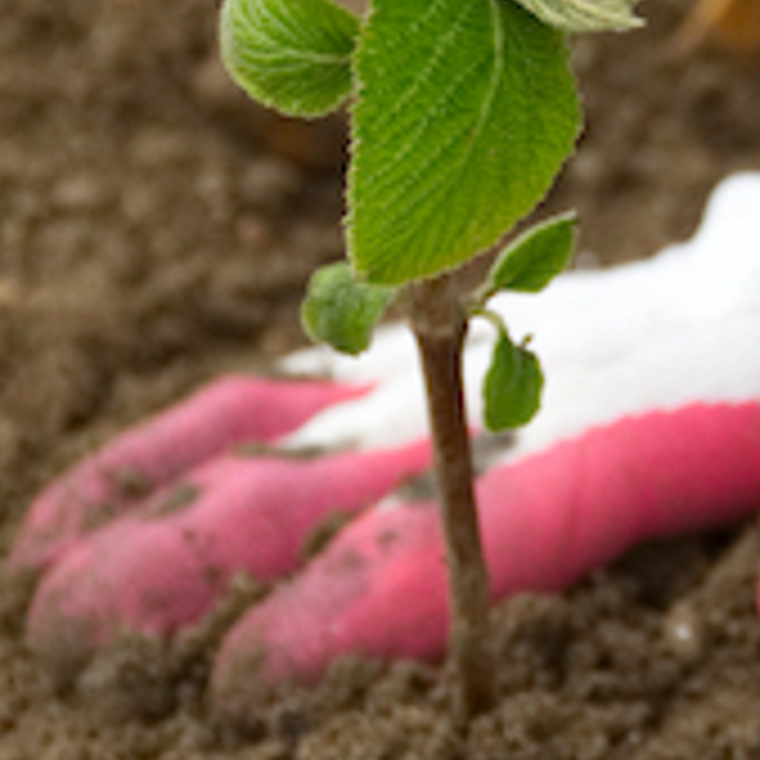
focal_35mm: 349
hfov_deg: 5.0
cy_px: 322
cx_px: 454
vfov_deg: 5.0
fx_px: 8669
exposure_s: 1/500
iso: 500
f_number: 5.6
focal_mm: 66
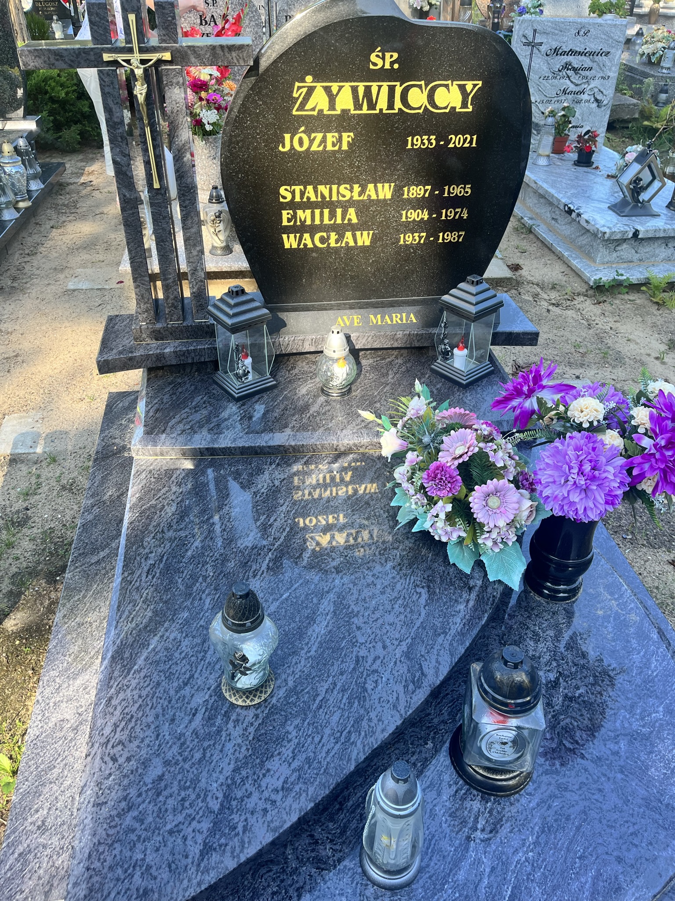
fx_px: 676
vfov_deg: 67.3
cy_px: 450
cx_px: 338
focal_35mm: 26
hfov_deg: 53.1
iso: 50
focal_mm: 5.1
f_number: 1.6
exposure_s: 1/288
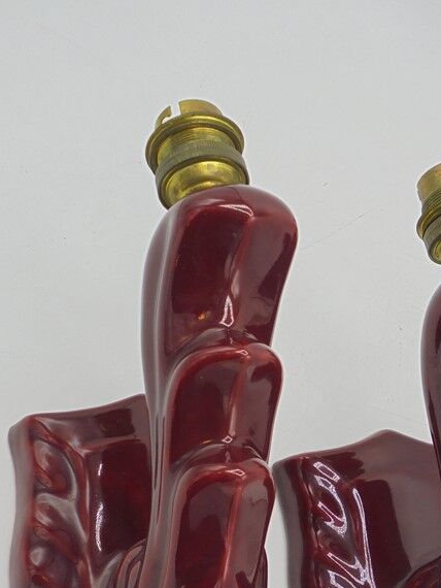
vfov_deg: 31.7
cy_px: 430
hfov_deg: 24.3
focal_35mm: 60
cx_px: 299
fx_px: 1018
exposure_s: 1/60
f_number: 4.2
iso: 100
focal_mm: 6.9
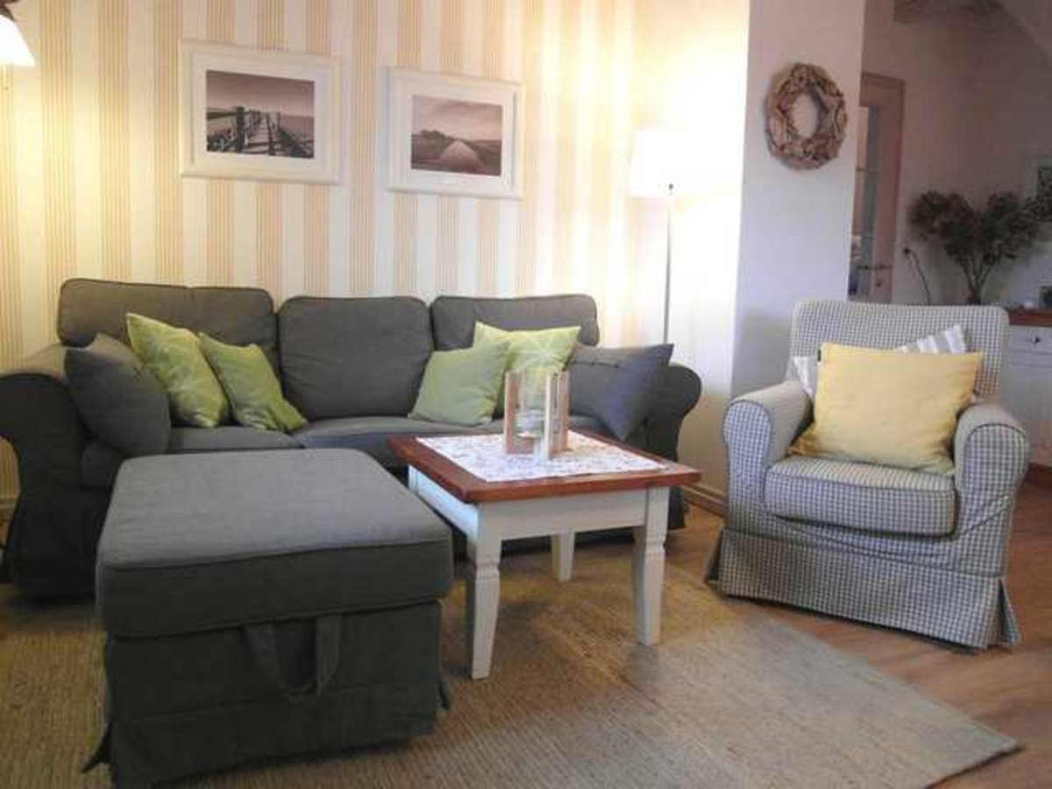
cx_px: 526
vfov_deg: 56.8
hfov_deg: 71.6
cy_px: 394
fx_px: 729
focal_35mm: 24
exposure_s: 1/30
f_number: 2.8
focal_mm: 4.4
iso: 480
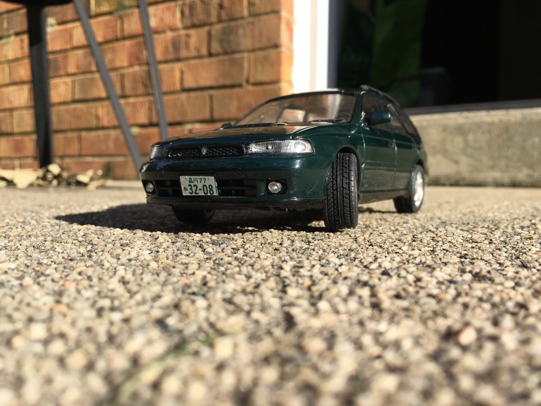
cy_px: 203
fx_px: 453
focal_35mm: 29
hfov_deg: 61.7
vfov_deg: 48.2
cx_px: 270
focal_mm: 4.15
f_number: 2.2
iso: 25
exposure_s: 1/739
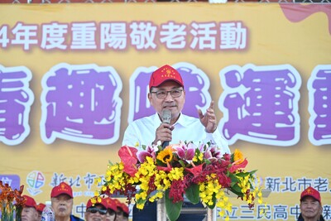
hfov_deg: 14.1
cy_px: 110
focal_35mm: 145
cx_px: 166
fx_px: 1334
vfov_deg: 9.5
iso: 500
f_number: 7.1
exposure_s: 1/250
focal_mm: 145
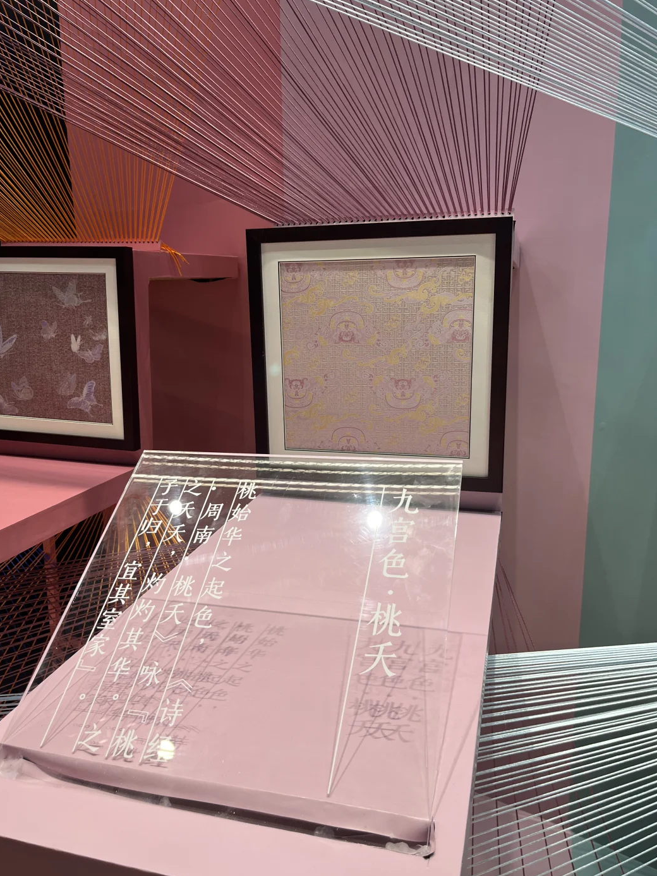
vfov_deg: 65.3
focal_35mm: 27
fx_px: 683
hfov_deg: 51.3
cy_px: 438
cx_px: 318
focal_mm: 5.1
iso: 32
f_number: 1.6
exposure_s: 1/120
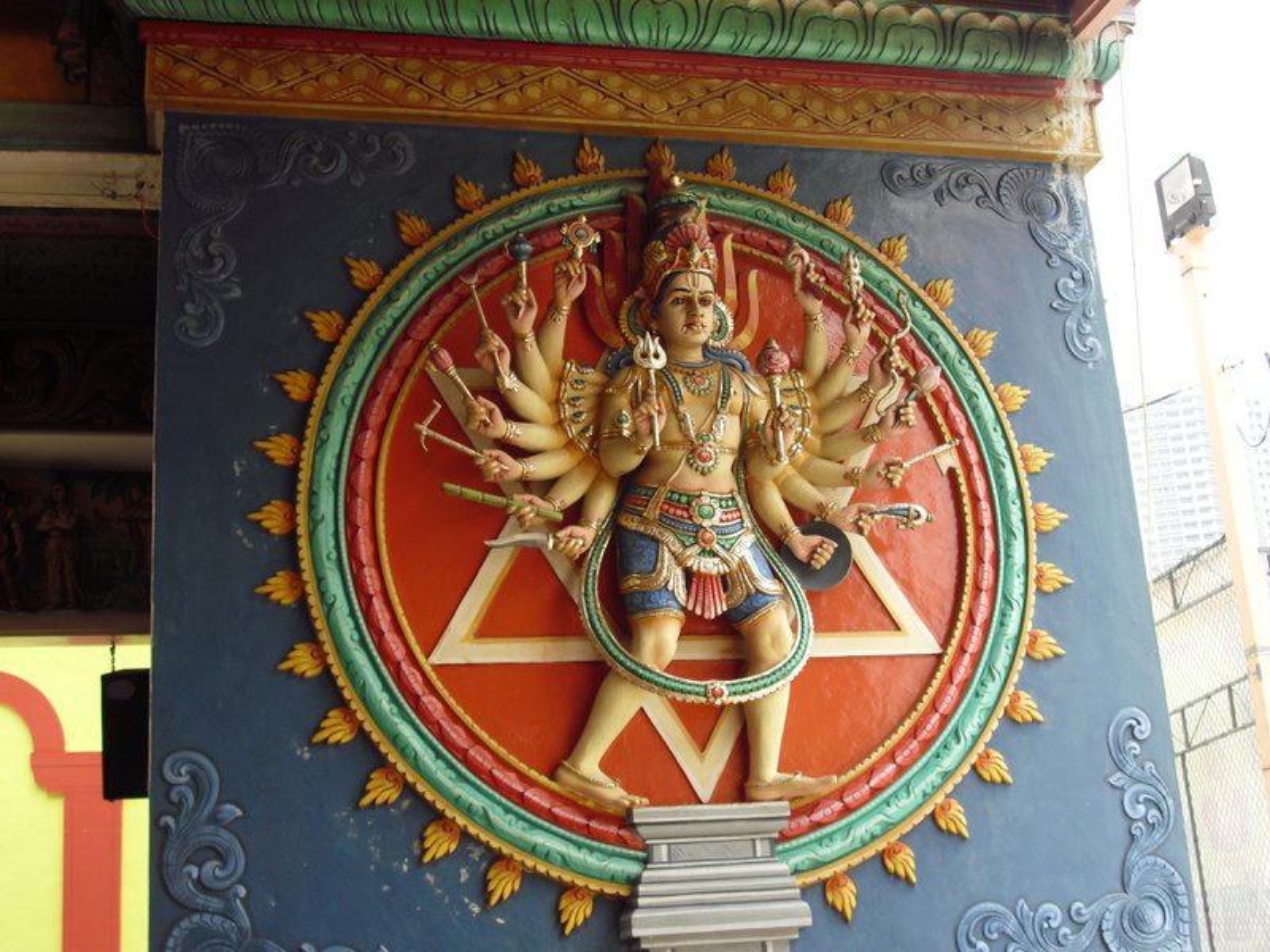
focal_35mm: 46
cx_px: 635
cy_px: 476
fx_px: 1688
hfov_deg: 41.2
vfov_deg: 31.5
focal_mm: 7.6
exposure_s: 1/160
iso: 100
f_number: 3.1
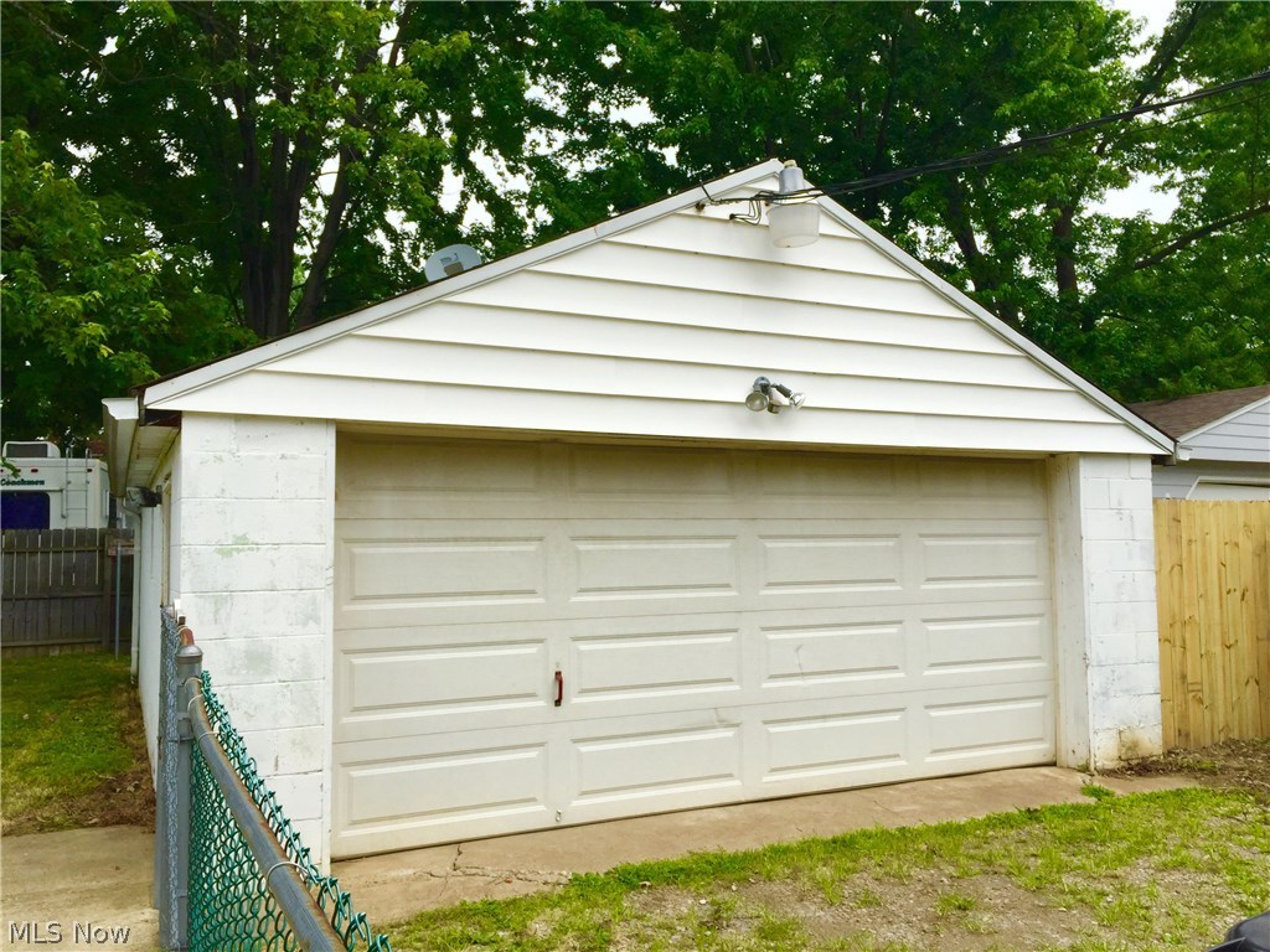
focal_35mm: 29
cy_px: 476
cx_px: 635
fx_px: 1064
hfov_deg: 61.7
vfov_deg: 48.2
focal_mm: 4.15
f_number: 2.2
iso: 32
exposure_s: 1/1582
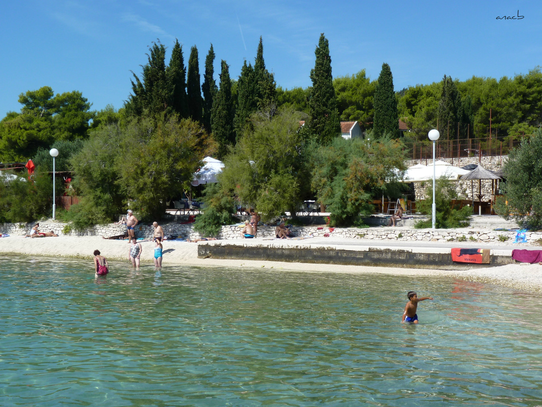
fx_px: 783
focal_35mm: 50
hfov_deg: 38.2
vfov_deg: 29.1
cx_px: 271
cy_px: 204
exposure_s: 1/320
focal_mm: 9
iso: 80
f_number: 5.6
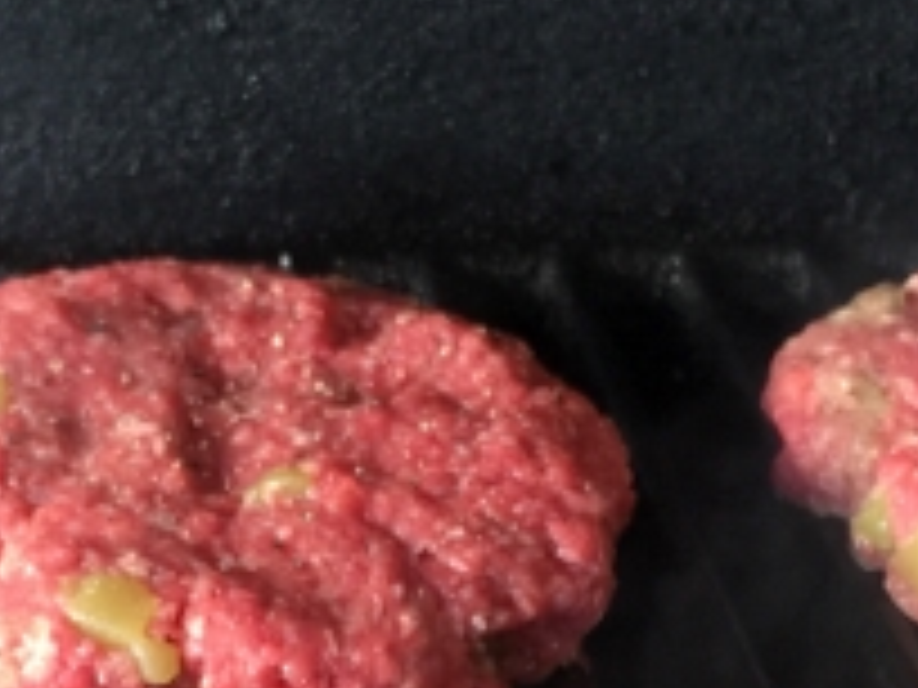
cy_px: 944
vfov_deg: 15.3
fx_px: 2413
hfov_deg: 21.5
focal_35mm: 91
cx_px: 400
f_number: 2.2
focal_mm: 4.15
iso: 40
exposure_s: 1/30
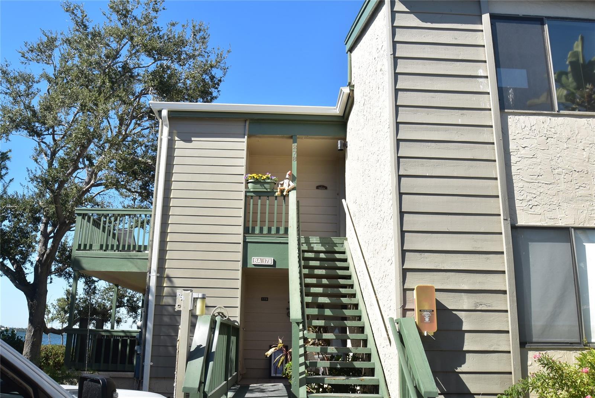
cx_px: 298
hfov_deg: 61.9
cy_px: 199
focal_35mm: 30
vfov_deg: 43.7
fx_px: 496
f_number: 11
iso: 400
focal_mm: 20
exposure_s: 1/500
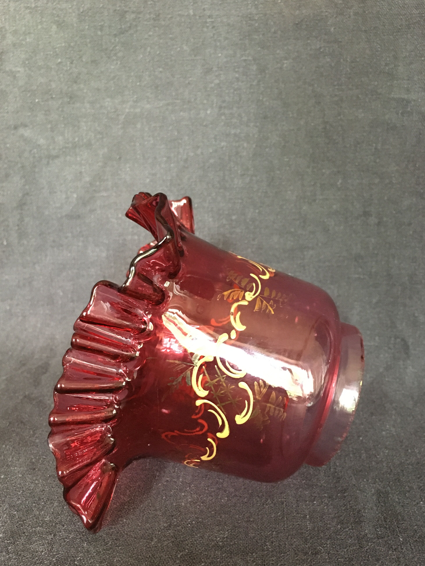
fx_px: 491
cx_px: 213
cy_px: 285
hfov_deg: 46.8
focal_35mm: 30
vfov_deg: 60.0
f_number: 2.2
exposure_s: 1/17
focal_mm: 4.15
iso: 400
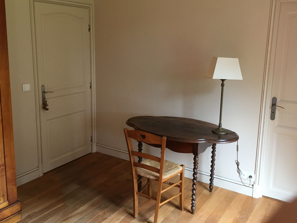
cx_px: 152
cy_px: 94
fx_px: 292
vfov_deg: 41.7
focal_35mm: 34
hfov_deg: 53.9
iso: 125
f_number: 2.2
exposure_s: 1/33
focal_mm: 4.15
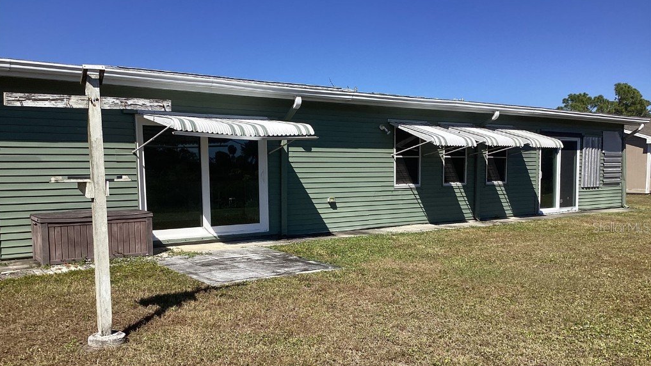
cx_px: 325
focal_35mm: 34
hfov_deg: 58.0
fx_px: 587
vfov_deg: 34.5
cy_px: 227
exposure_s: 1/1538
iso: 25
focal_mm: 3.3
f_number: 2.4
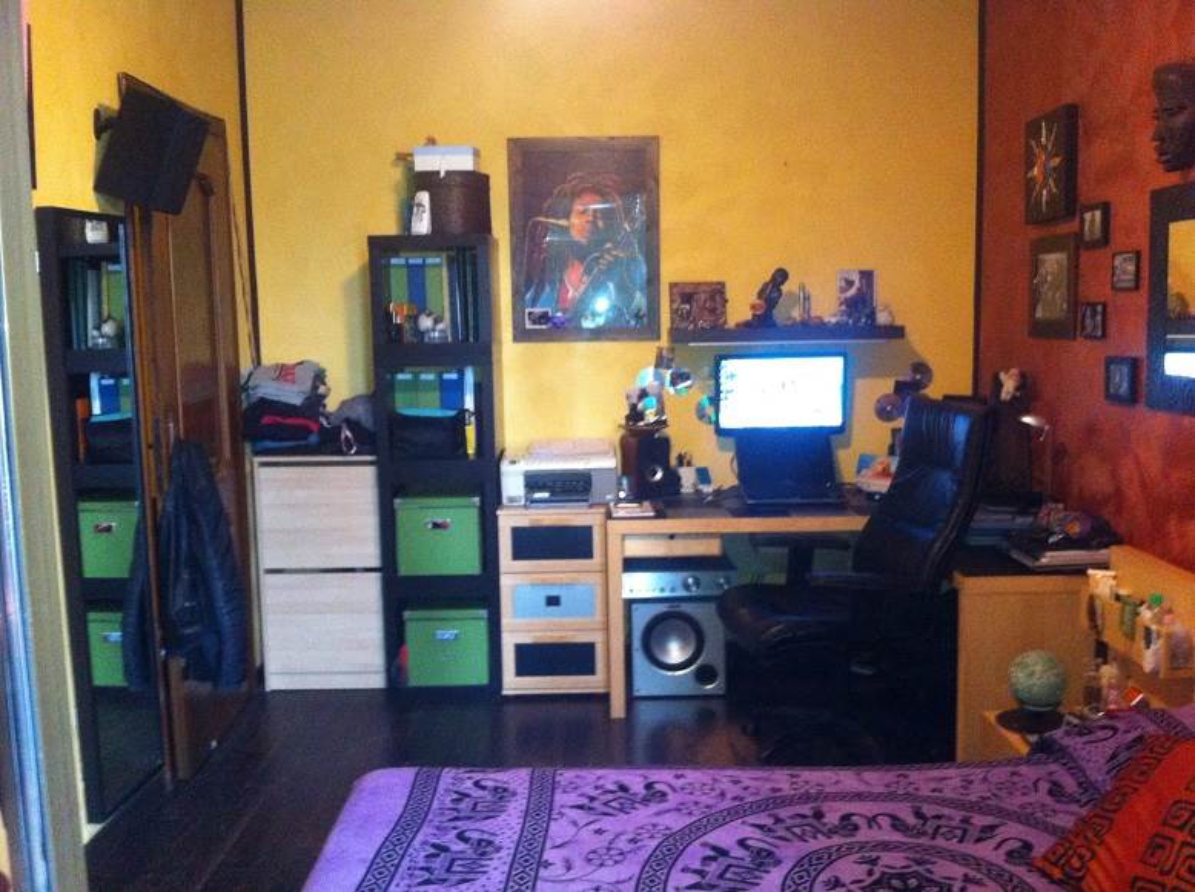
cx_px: 598
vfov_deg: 40.6
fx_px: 1206
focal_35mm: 35
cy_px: 446
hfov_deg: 52.7
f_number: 2.8
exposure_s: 1/15
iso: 500
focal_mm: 3.85
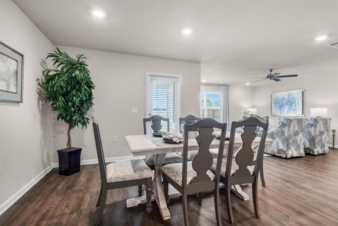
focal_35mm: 16
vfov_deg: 73.8
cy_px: 113
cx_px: 169
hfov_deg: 96.7
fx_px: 150
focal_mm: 16
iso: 200
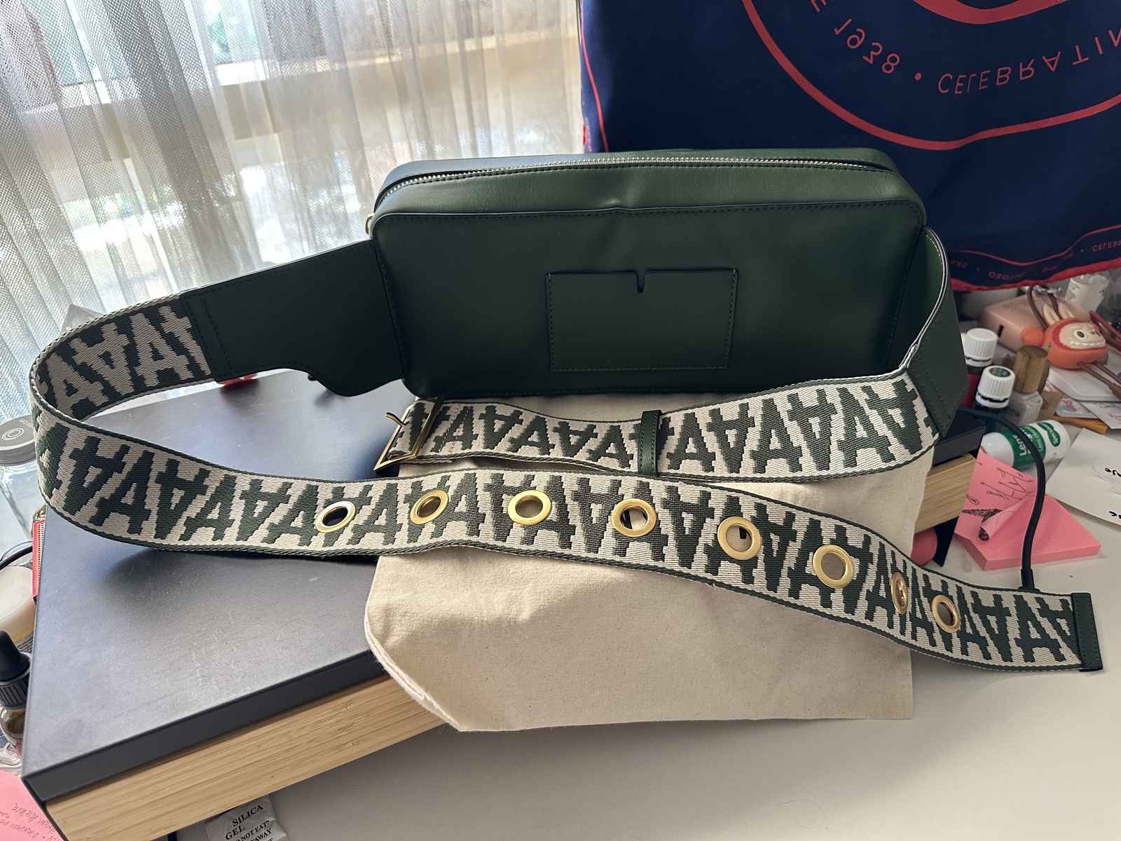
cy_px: 420
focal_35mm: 24
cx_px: 560
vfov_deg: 56.8
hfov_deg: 71.6
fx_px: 777
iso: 250
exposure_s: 1/60
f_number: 1.78
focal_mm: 6.86
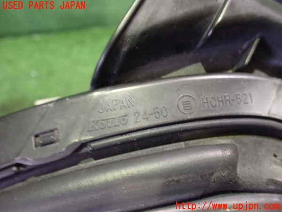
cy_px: 106
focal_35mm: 30
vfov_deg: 46.8
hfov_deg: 60.0
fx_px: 244
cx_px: 141
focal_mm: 5.4
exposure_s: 1/30
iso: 1250
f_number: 2.3
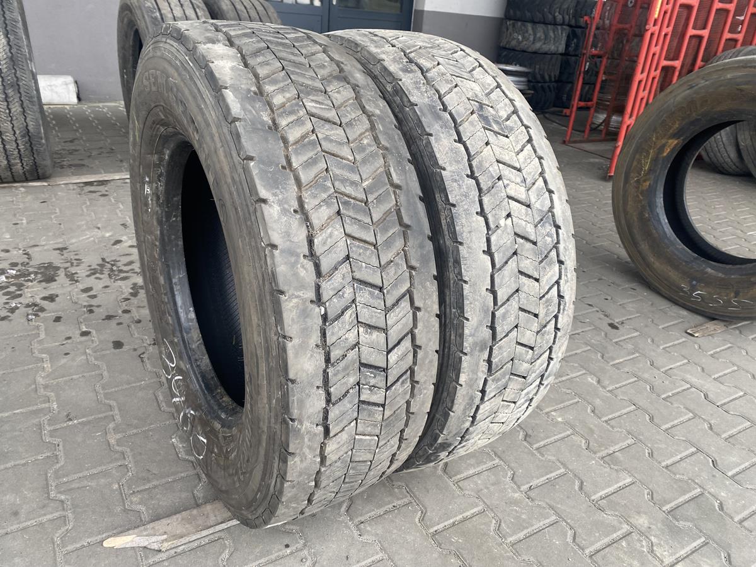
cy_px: 284
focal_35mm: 26
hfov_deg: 67.3
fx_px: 568
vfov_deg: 53.1
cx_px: 378
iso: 40
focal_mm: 4.25
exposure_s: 1/122
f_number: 1.8
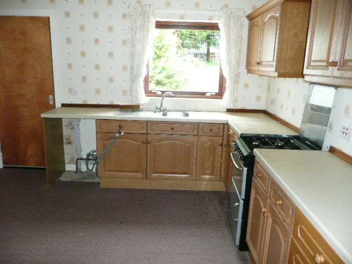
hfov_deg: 63.4
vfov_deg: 49.7
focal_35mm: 28
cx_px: 176
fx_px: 285
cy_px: 132
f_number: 3.3
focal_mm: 4.6
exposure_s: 1/30
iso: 640
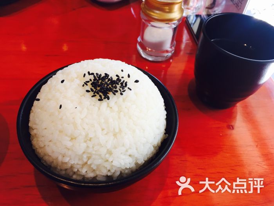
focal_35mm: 29
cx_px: 137
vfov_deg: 48.2
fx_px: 230
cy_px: 103
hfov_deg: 61.7
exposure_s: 1/50
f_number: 2.2
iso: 32
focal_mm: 4.15
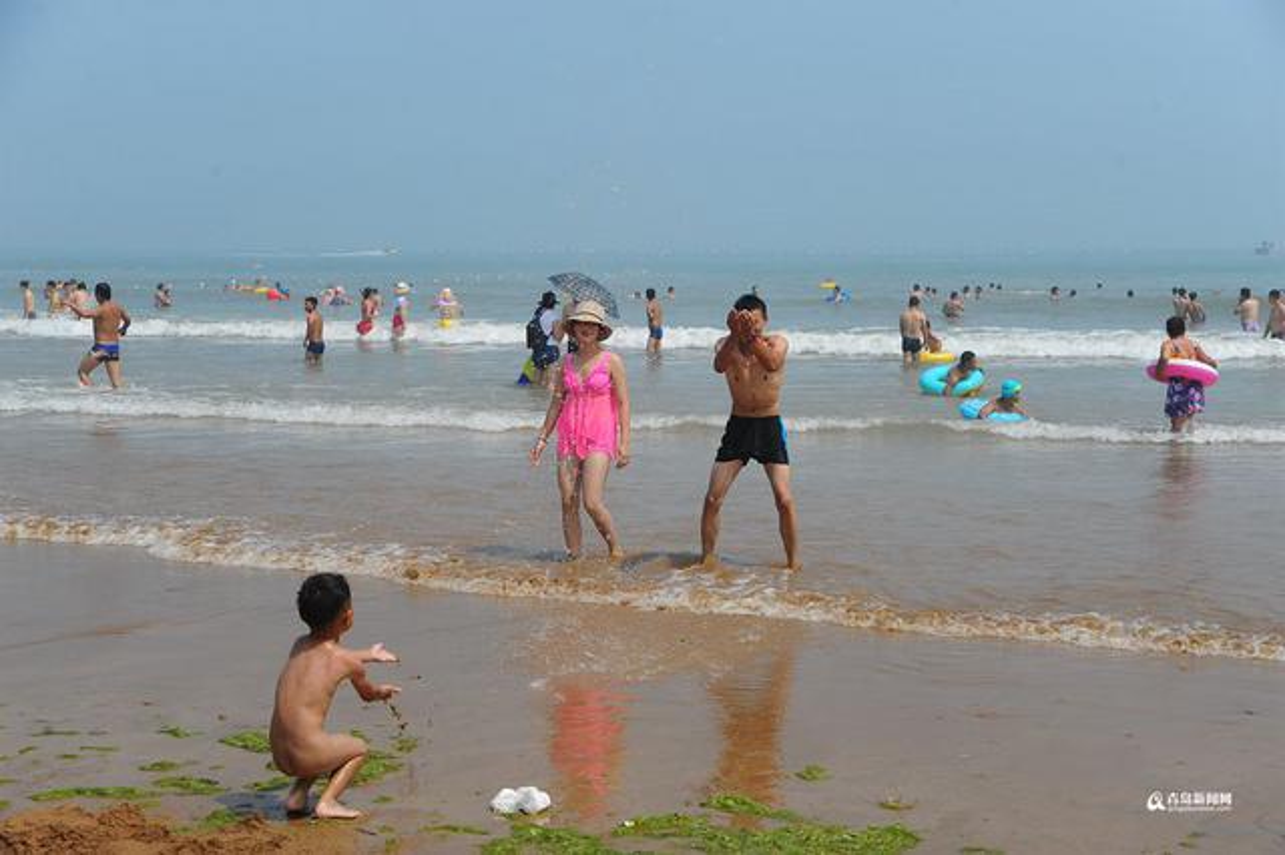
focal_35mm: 65
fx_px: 2319
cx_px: 642
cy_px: 428
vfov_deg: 20.9
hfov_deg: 31.0
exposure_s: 1/1000
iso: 200
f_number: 5
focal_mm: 65
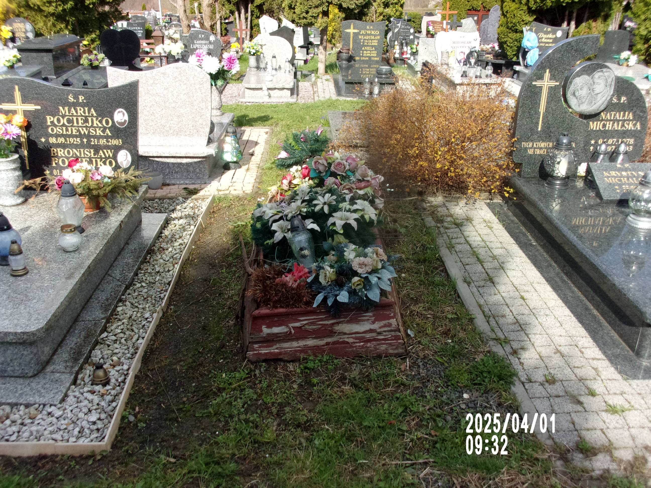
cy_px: 244
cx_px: 326
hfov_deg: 51.4
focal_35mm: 36
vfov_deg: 39.7
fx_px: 677
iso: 200
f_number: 11.8
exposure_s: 1/140
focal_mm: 6.4
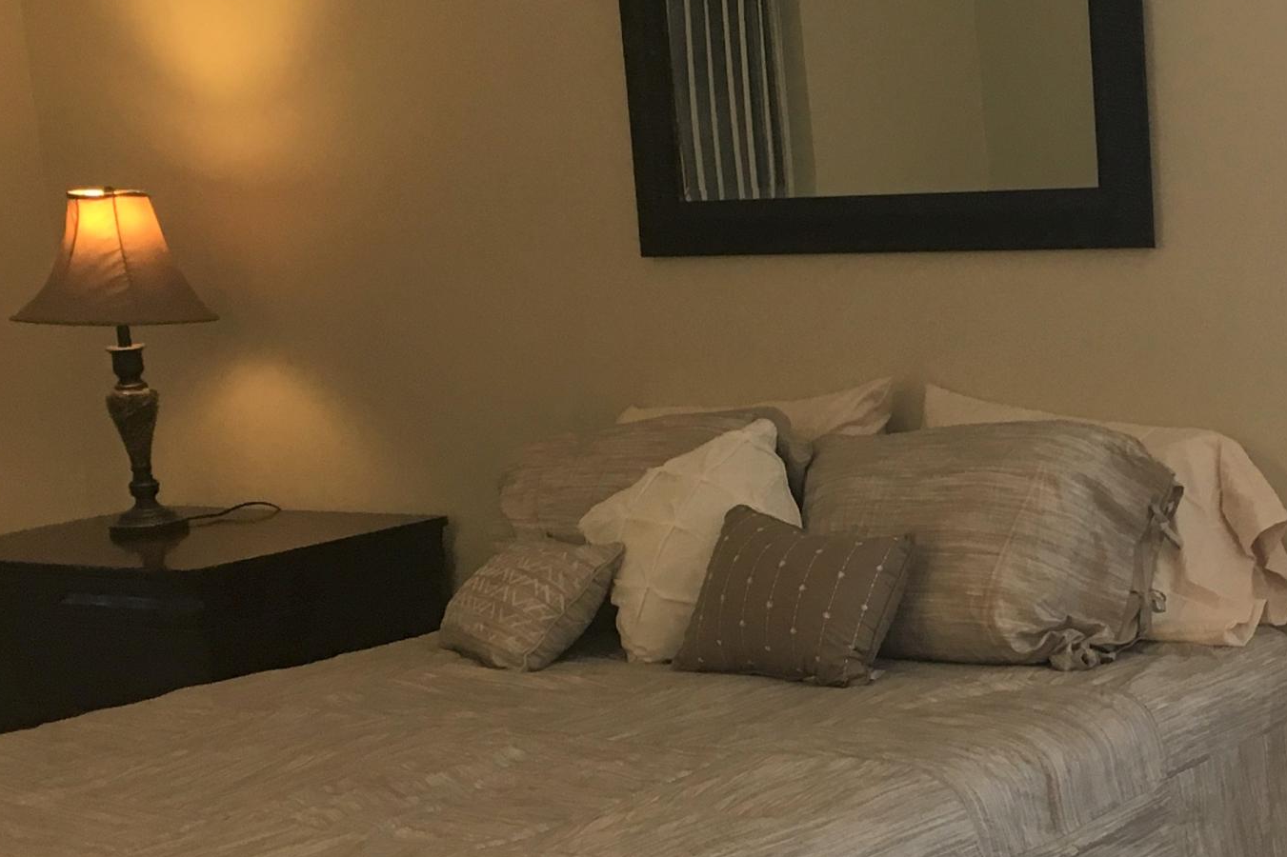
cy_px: 508
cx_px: 1098
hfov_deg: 29.1
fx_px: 2395
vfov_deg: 20.3
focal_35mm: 67
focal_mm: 4.15
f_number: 2.2
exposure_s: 1/30
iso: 64
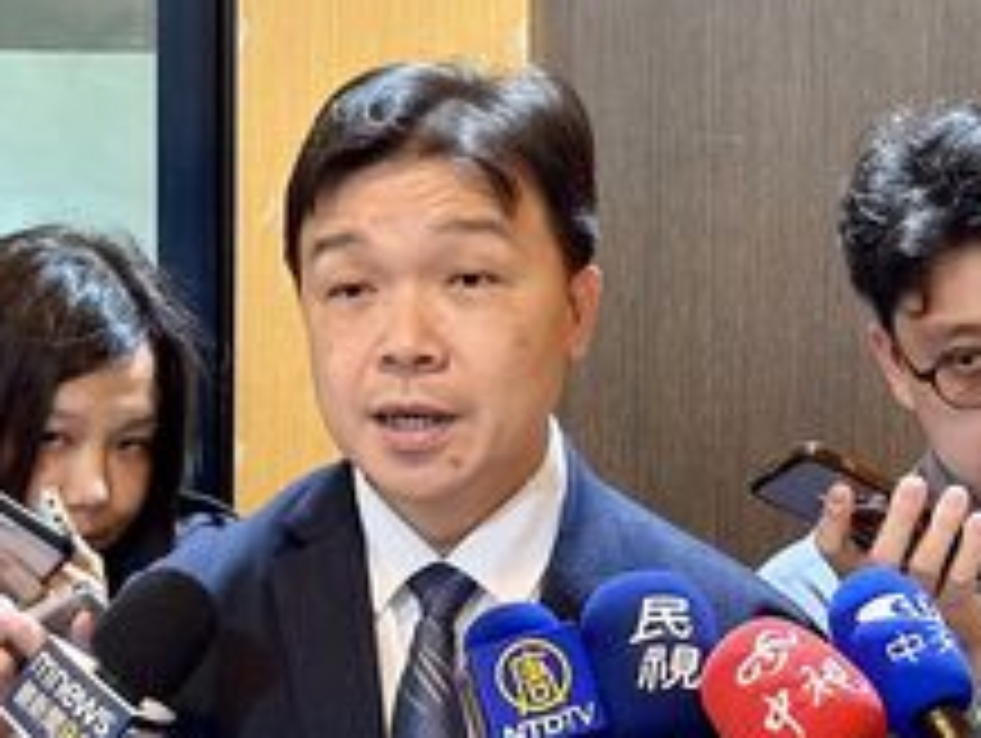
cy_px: 477
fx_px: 2497
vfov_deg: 16.8
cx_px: 418
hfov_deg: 22.2
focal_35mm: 88
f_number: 1.78
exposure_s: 1/40
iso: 250
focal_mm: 6.76
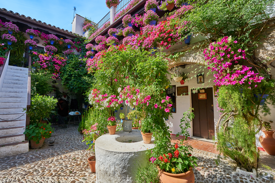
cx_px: 138
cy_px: 92
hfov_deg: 96.7
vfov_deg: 73.8
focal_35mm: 16
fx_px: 122
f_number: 9
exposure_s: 1/400
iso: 200
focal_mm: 16
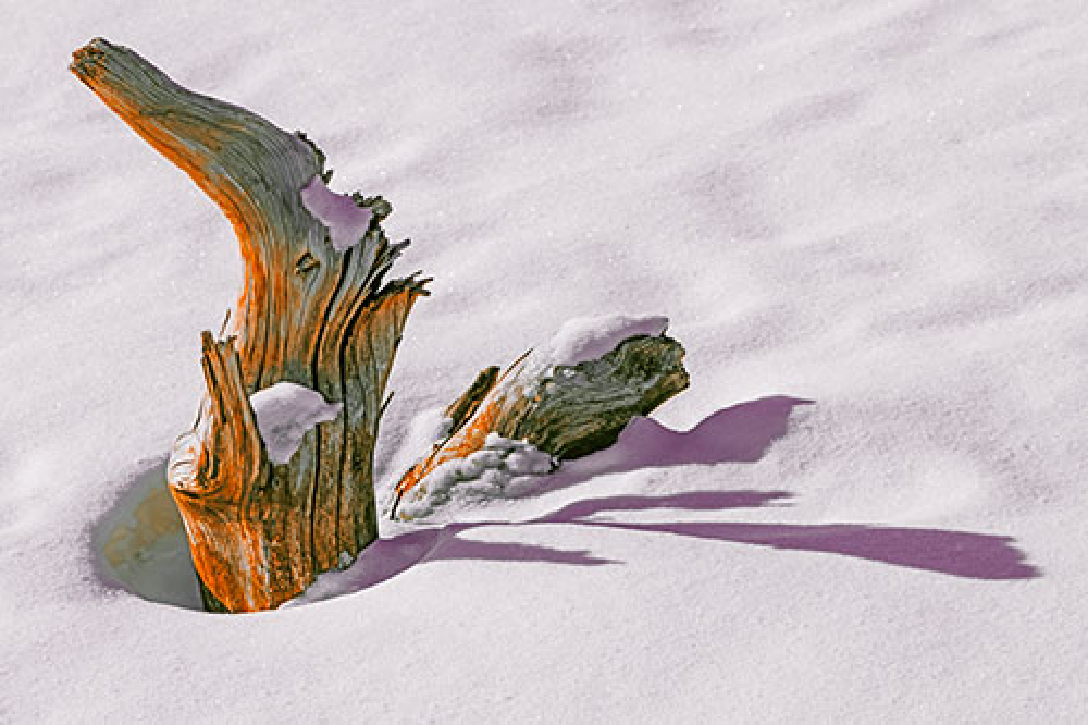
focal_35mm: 210
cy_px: 362
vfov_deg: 6.5
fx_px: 6344
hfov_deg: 9.8
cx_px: 544
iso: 320
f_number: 10
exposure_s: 1/1000
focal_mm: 210
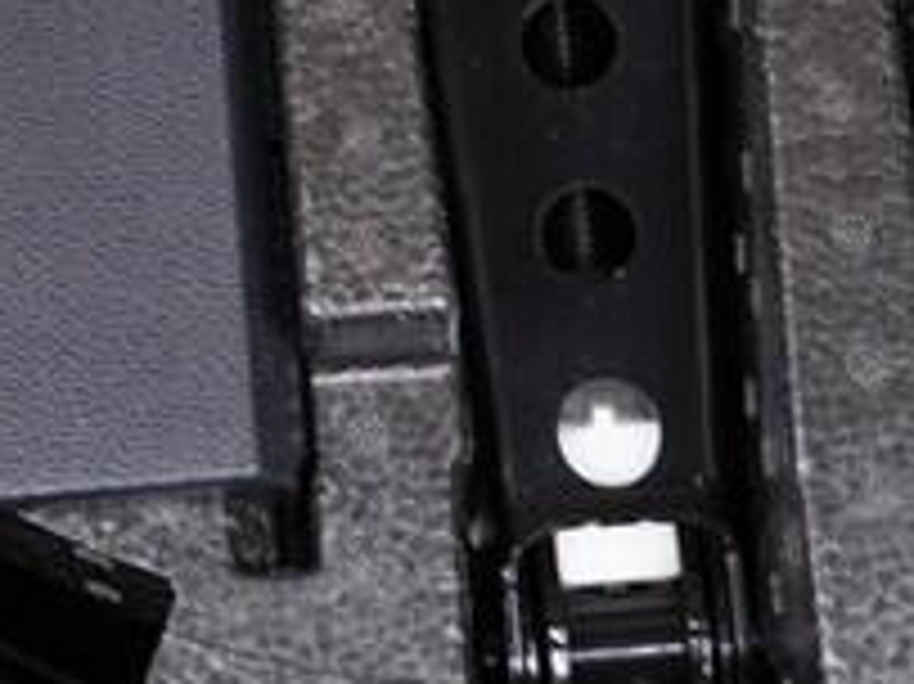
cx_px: 162
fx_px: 4618
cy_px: -268
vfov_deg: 8.3
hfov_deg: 11.3
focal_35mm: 175
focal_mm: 24
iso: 640
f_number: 2.8
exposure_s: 1/40
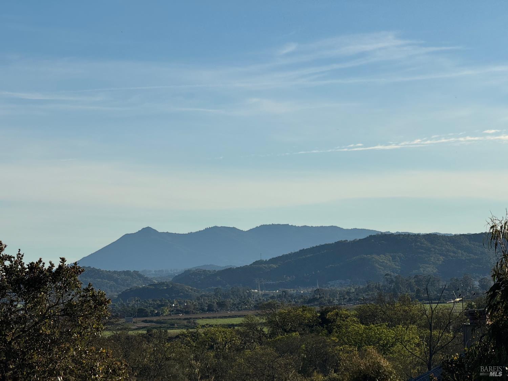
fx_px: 1761
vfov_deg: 12.3
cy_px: 190
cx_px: 254
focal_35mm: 120
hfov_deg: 16.4
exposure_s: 1/3058
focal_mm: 15.66
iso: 50
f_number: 2.8
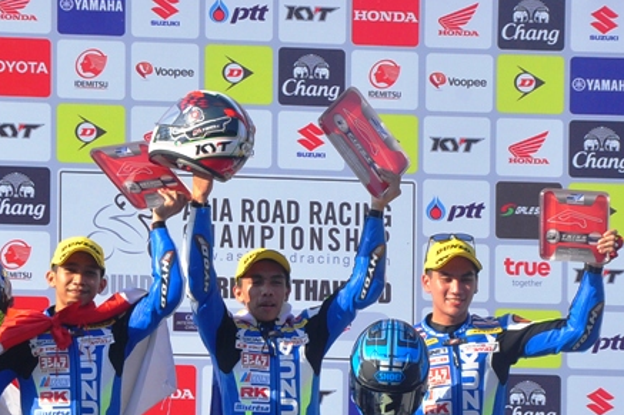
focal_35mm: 191
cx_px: 241
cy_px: 375
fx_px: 3309
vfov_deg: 7.2
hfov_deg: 10.8
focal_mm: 58
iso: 400
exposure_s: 1/320
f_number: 10
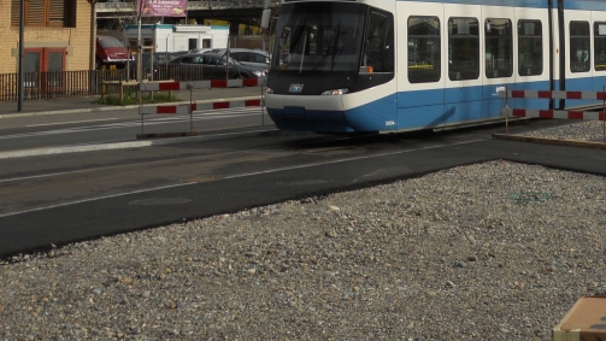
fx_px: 1141
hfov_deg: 29.0
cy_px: -35
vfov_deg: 16.5
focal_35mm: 71
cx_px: 492
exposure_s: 1/1000
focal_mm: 5.7
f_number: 2.8
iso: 80
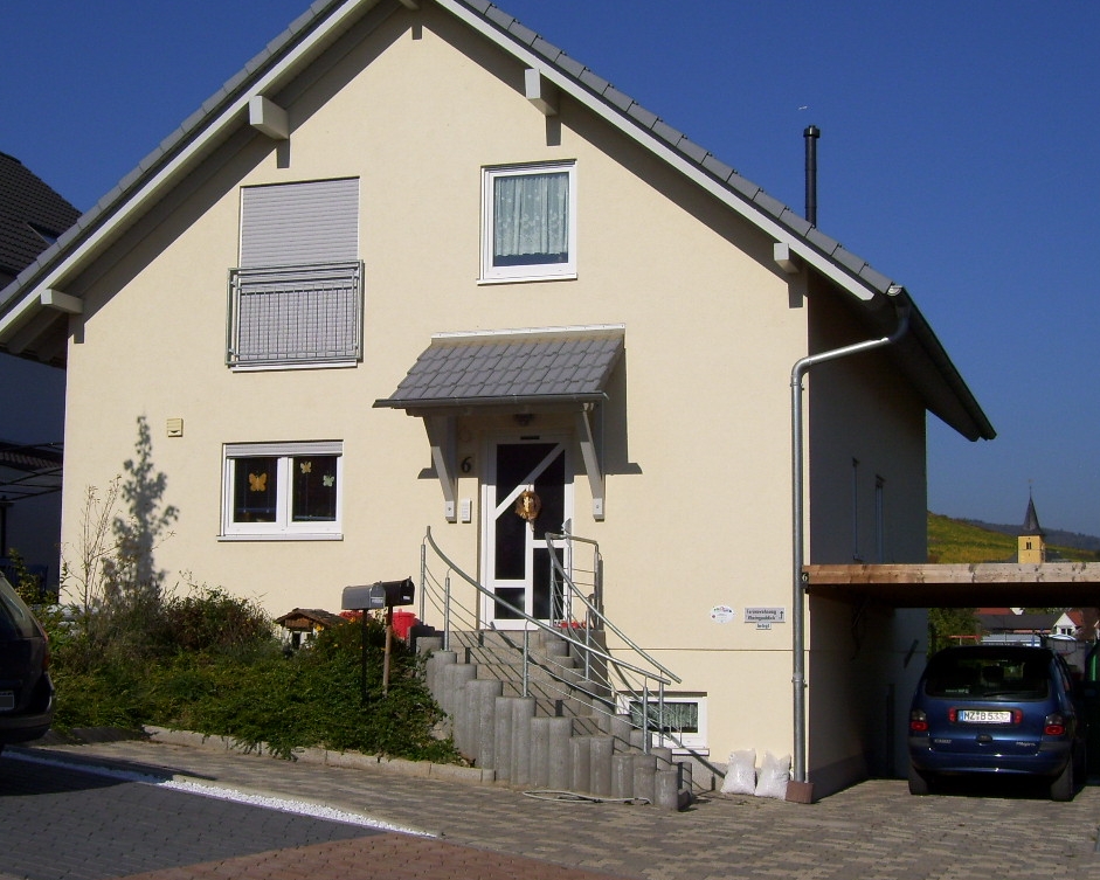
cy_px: 414
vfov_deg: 27.1
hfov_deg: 33.5
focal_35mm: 56
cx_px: 458
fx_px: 1823
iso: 80
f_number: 5.6
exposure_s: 1/1250
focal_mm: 7.6
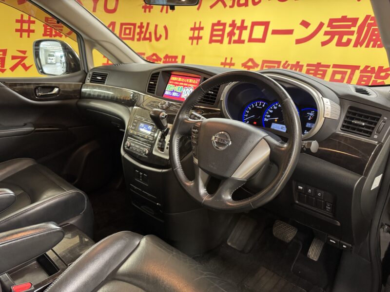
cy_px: 146
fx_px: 270
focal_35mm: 24
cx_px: 195
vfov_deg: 56.8
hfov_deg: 71.6
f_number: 1.78
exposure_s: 1/50
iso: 640
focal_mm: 6.76
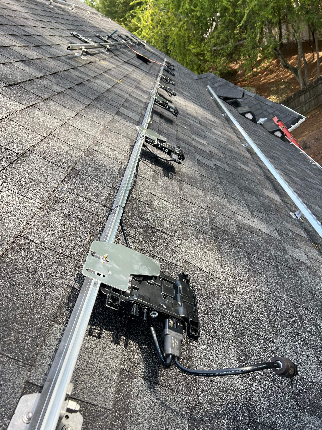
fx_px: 322
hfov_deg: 53.1
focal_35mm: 26
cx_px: 161
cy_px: 215
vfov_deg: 67.3
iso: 50
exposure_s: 1/588
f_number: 1.5
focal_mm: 5.7
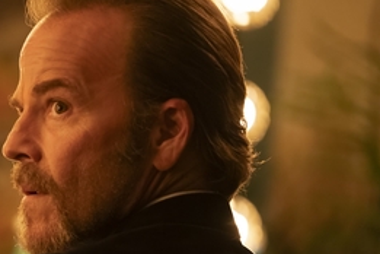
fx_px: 4570
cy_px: 199
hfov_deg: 4.8
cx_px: -17
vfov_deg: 3.2
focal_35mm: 433
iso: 6400
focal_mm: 200
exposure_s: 1/250
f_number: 2.8
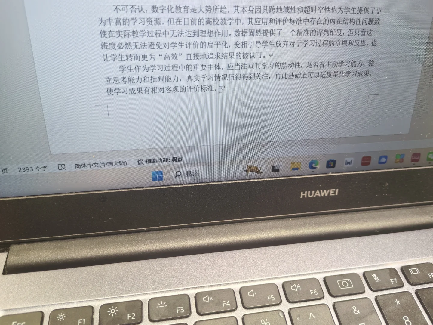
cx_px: 216
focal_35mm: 27
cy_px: 162
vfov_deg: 51.4
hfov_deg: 65.3
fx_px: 338
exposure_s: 1/100
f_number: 1.9
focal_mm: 5.52
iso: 80
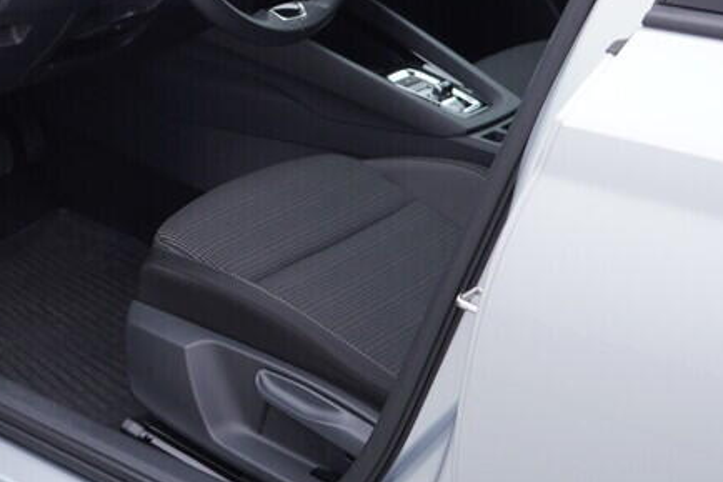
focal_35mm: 85
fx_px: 1706
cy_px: 43
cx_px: -27
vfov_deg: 15.9
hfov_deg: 22.8
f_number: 3.2
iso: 125
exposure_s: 1/50
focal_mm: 24
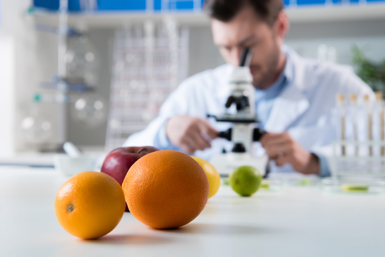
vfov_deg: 23.4
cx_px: 192
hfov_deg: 34.5
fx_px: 620
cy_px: 128
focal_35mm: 58
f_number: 5.6
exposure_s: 1/200
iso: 400
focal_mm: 58
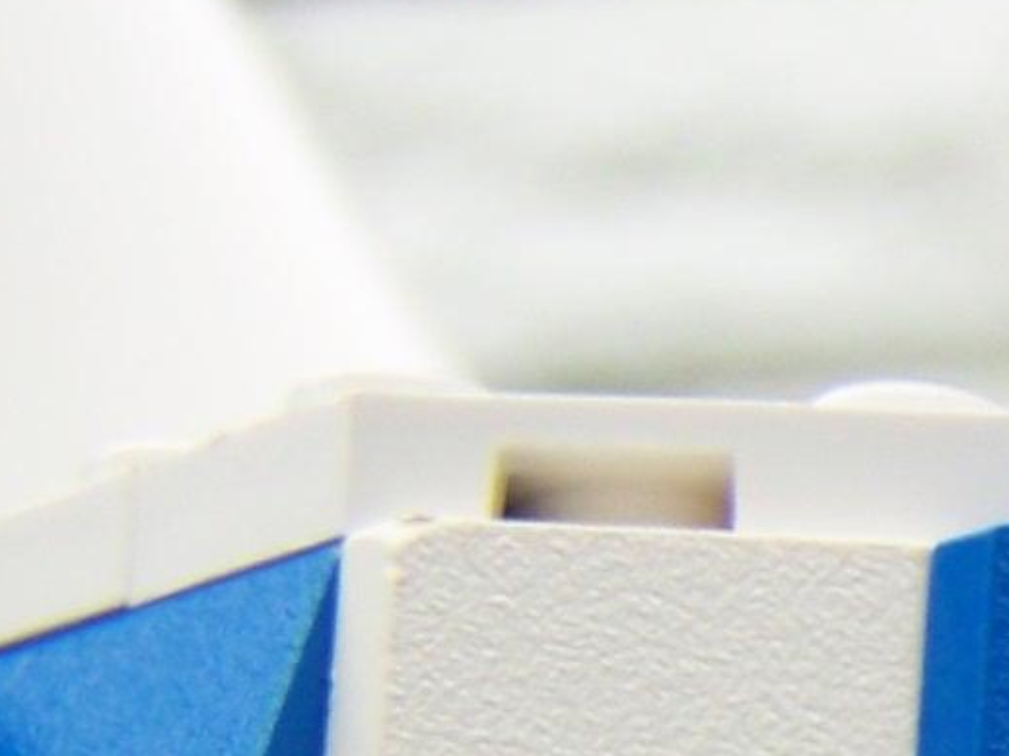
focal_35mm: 225
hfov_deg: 8.1
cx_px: 2403
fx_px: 6557
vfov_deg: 6.4
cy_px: 1627
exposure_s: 1/125
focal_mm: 6.3
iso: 64
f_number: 2.8
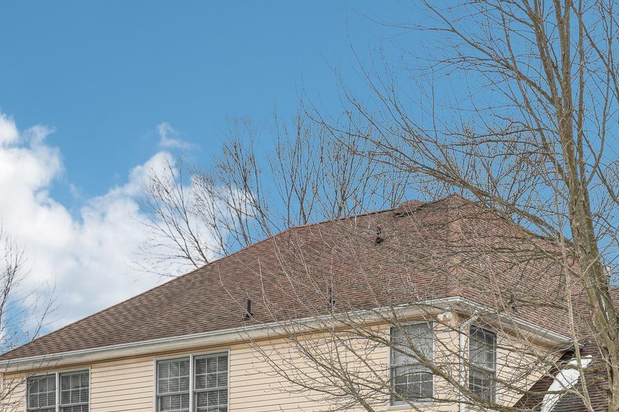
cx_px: 488
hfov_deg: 25.6
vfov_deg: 17.2
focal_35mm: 78
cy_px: 378
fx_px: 1341
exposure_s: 1/250
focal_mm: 34
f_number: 8
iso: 100
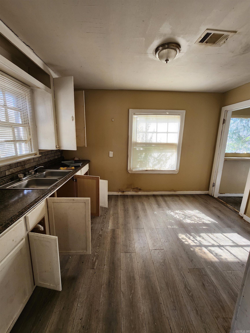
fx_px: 125
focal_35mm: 13
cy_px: 166
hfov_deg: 89.9
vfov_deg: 106.2
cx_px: 125
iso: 80
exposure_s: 1/60
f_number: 2.2
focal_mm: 1.74
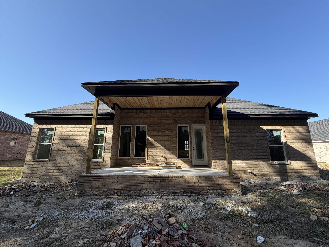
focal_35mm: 14
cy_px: 124
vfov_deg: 85.7
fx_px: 133
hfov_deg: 102.1
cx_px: 164
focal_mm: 2.22
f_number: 2.2
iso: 40
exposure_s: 1/564
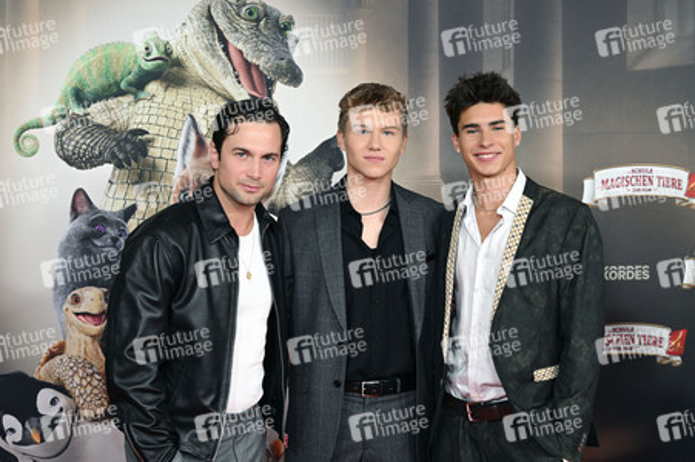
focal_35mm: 62
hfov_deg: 32.4
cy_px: 231
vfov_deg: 21.9
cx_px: 348
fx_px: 1196
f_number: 6.3
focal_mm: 62
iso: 800
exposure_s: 1/160
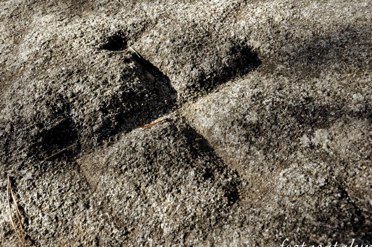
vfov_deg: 35.8
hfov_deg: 51.9
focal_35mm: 37
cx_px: 186
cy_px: 124
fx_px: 382
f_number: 13
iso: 3200
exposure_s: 1/640
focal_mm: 22
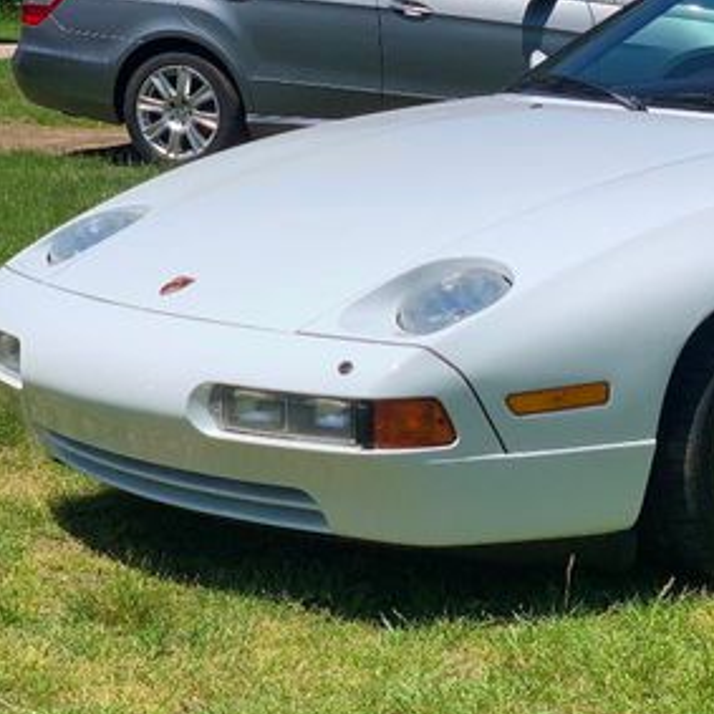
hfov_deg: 16.4
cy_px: 267
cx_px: 724
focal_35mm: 104
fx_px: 2427
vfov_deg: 16.7
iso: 16
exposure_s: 1/1845
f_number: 2.4
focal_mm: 6
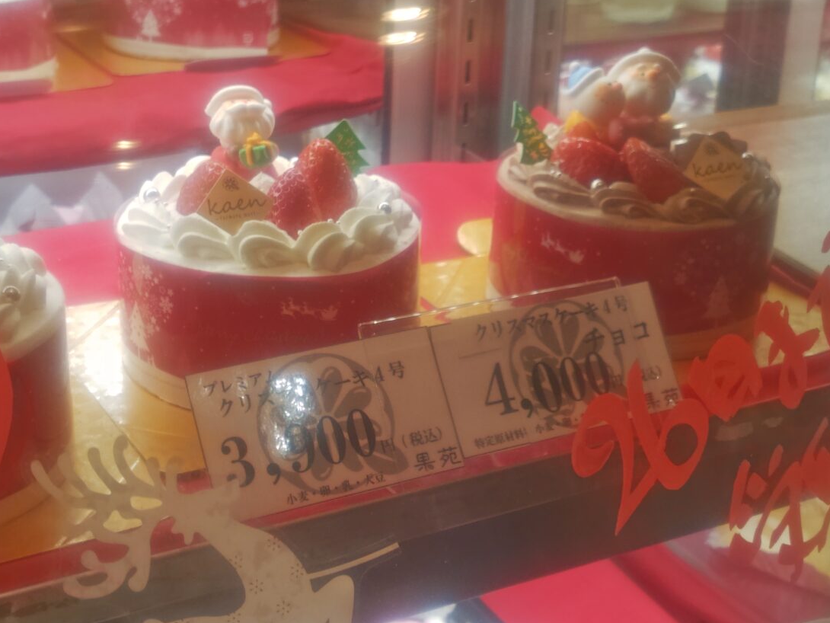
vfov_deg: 51.4
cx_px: 429
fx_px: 648
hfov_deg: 65.3
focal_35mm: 27
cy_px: 308
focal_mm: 5.56
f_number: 1.9
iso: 50
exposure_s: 1/234
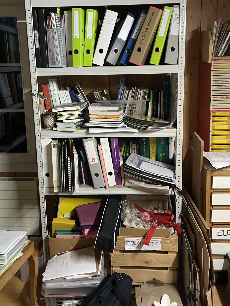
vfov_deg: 53.5
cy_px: 120
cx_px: 118
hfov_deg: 41.8
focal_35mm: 34
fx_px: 301
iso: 500
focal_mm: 4.2
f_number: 1.6
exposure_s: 1/25
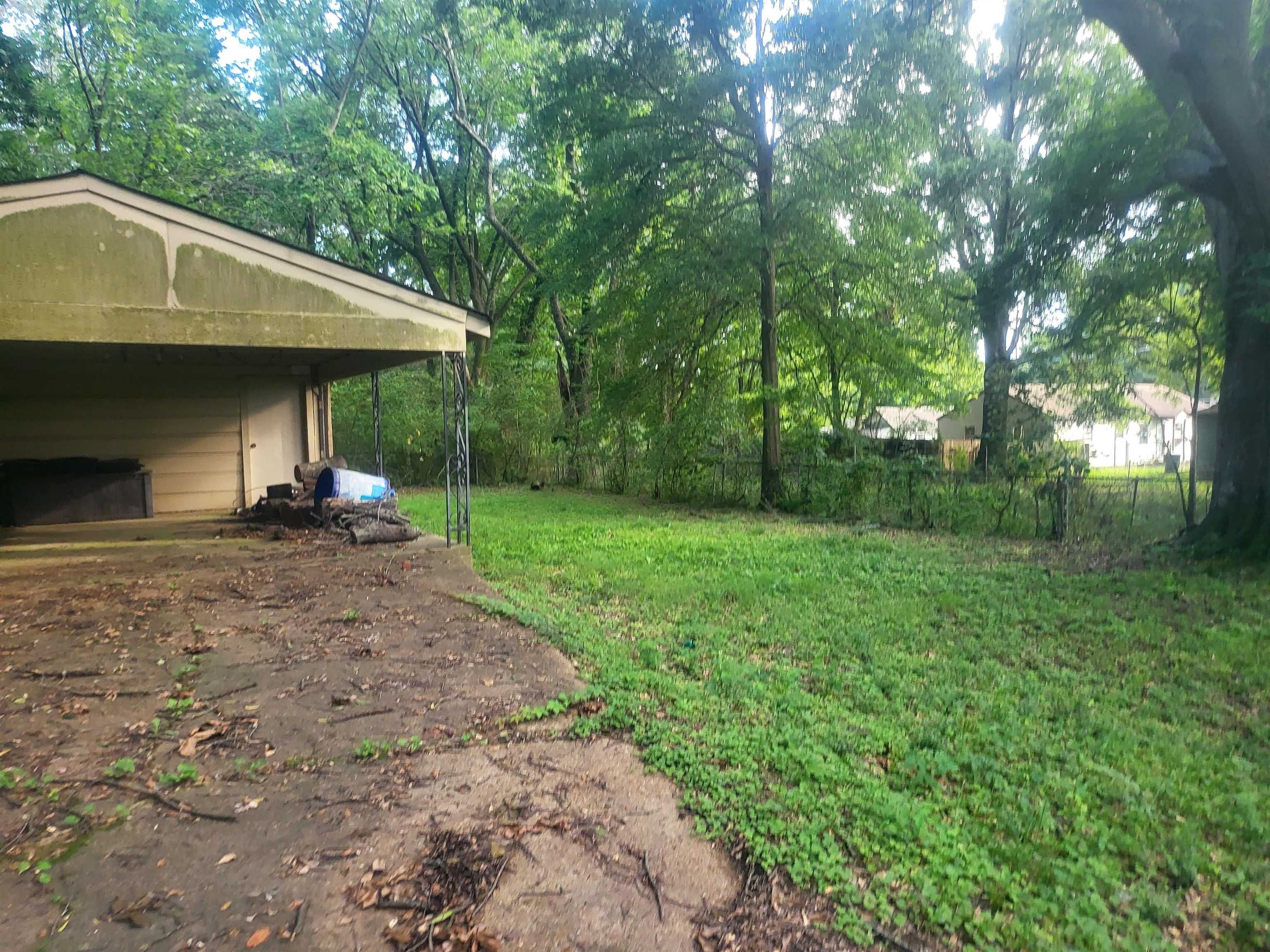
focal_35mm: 24
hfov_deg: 71.6
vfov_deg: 56.8
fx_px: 881
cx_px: 635
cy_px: 476
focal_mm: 5
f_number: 1.8
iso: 160
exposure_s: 1/120
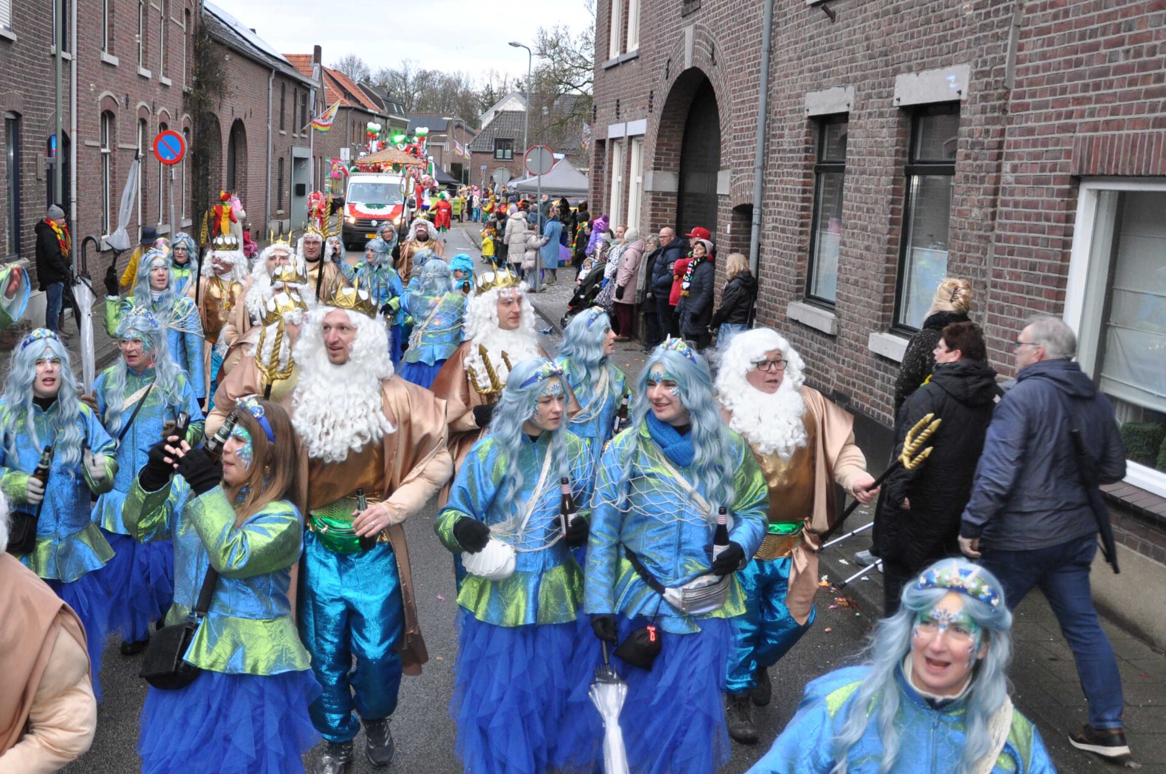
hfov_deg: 45.0
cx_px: 378
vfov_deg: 31.2
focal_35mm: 43
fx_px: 1380
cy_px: 472
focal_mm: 21
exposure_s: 1/125
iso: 640
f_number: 3.8
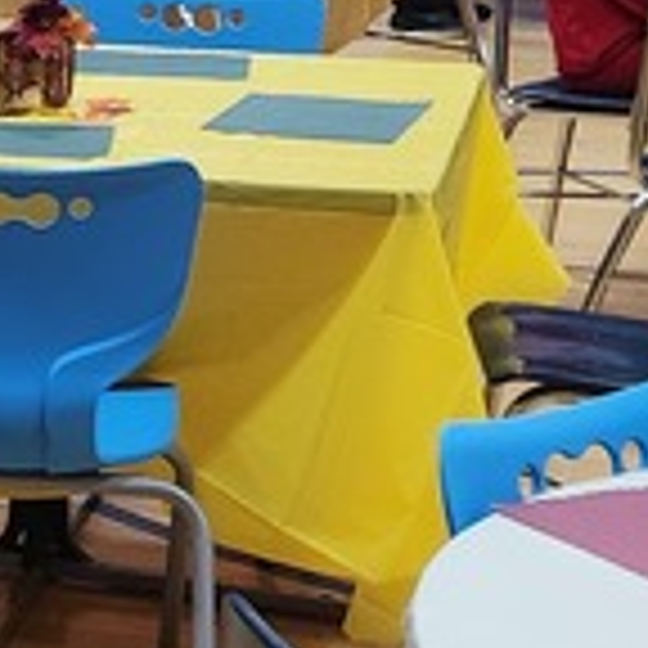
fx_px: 3071
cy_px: 94
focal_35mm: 145
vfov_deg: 12.0
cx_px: -873
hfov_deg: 10.5
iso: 250
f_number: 1.8
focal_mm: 5.4
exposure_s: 1/120
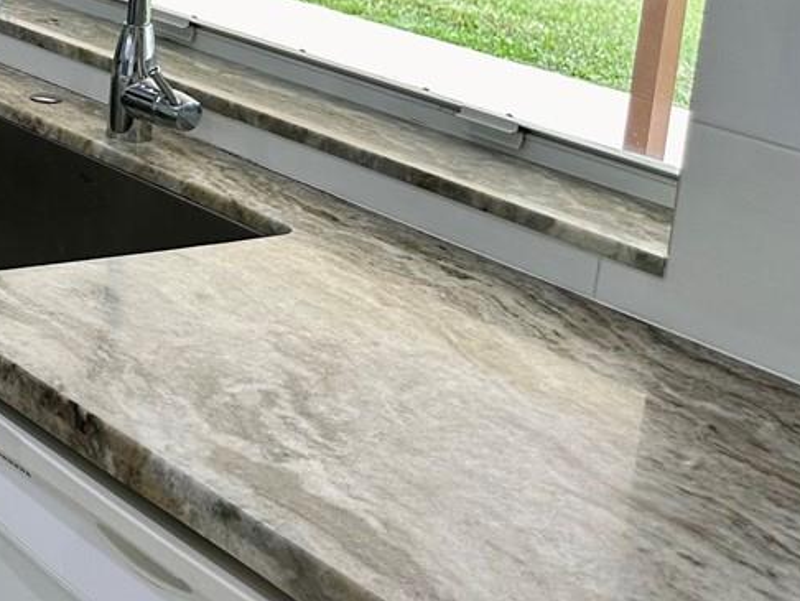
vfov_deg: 18.2
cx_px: -495
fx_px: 1827
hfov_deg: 20.2
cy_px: 10
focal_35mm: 79
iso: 64
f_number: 1.78
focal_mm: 6.86
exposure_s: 1/120
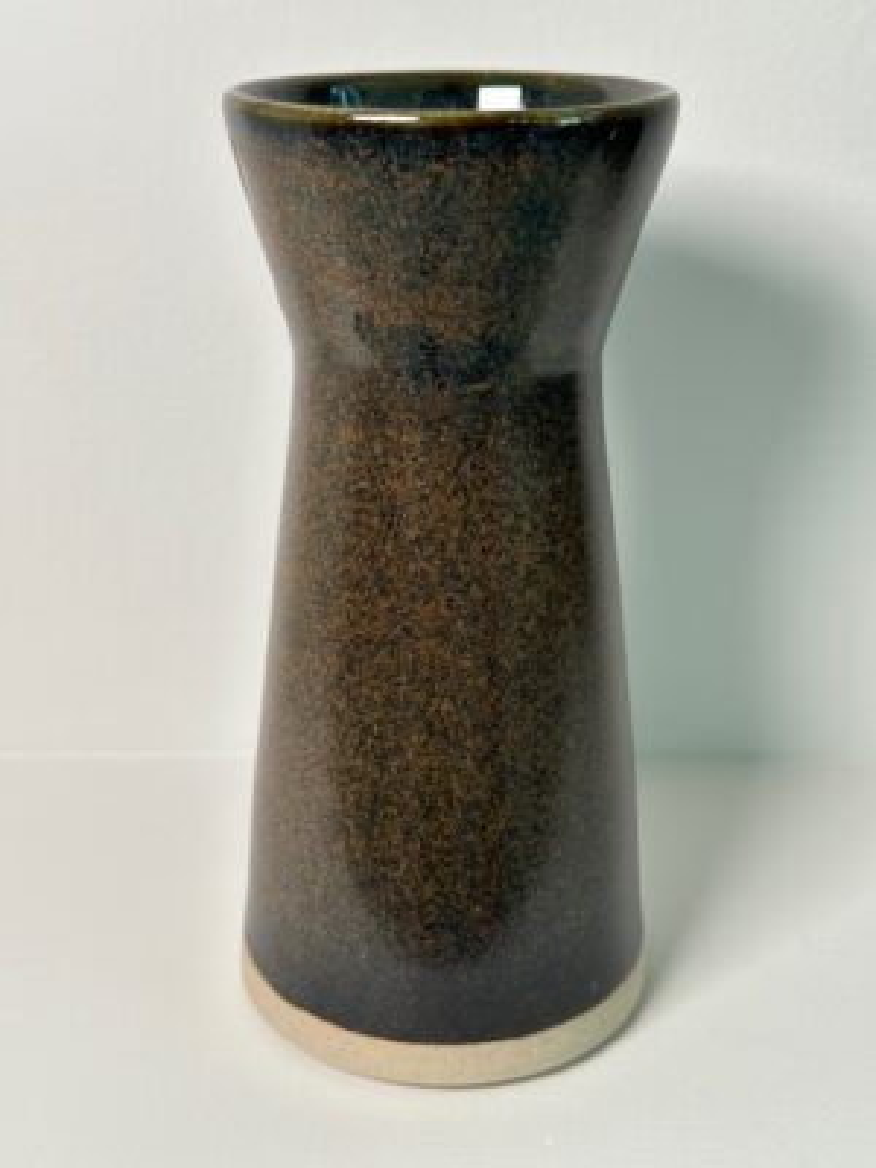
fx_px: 1620
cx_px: 438
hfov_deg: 30.3
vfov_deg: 39.7
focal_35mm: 48
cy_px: 584
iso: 80
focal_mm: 6.86
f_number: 1.78
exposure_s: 1/125
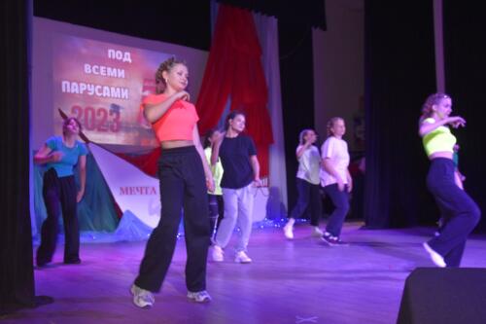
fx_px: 506
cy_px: 162
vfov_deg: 35.5
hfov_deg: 51.3
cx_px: 243
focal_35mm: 38
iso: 1600
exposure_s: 1/60
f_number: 4
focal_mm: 25
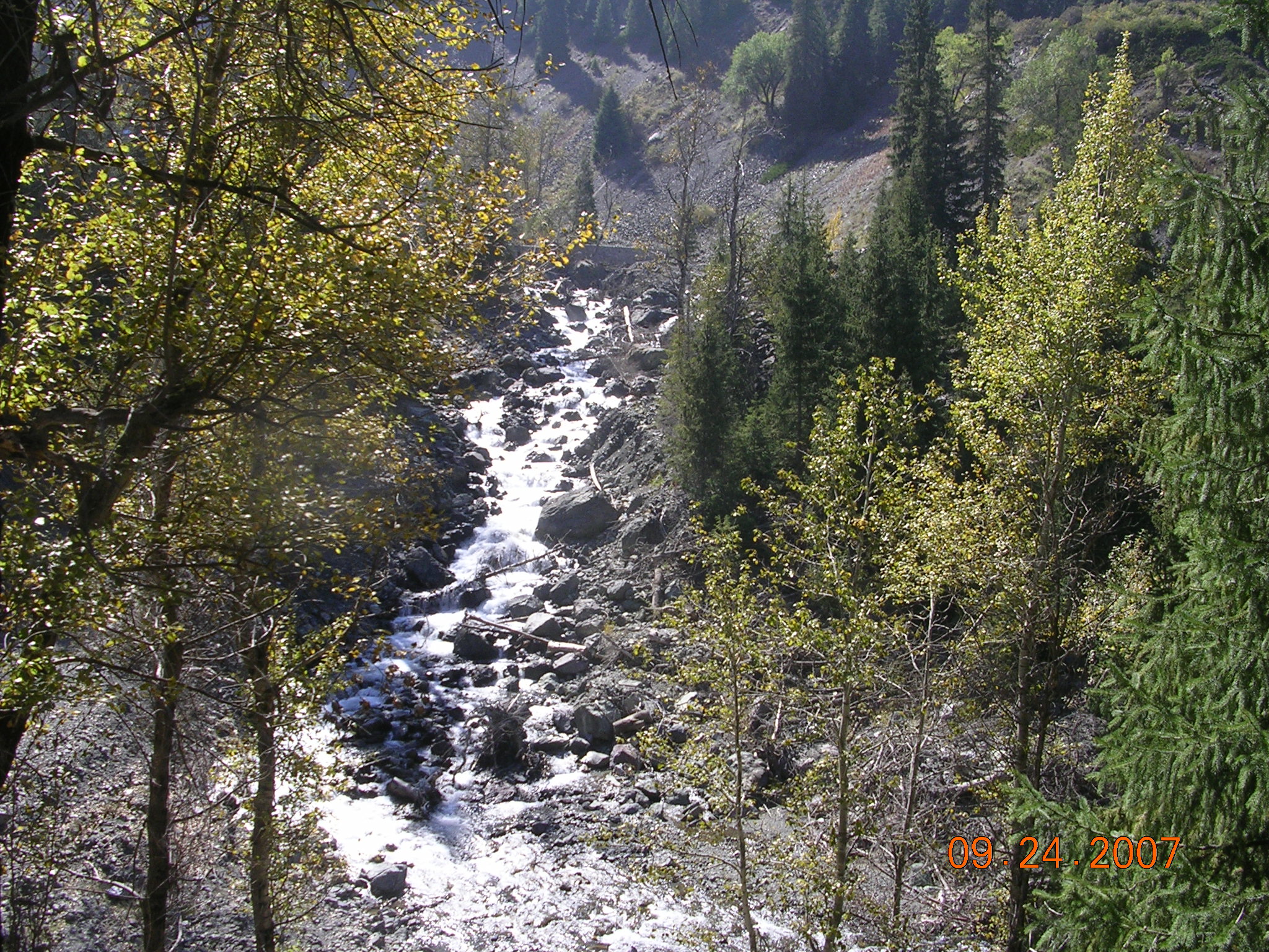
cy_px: 476
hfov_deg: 49.0
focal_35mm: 38
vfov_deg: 37.7
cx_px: 634
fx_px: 1393
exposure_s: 1/157
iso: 50
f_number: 5.6
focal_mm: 5.8
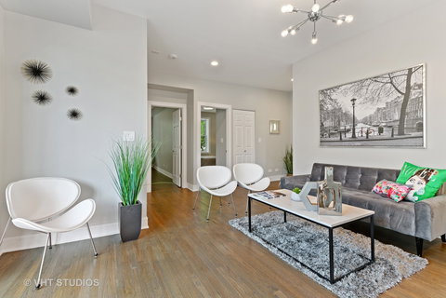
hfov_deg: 96.7
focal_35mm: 16
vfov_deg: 73.7
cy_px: 149
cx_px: 223
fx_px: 198
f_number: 9.5
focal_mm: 16
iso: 200
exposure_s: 1/4
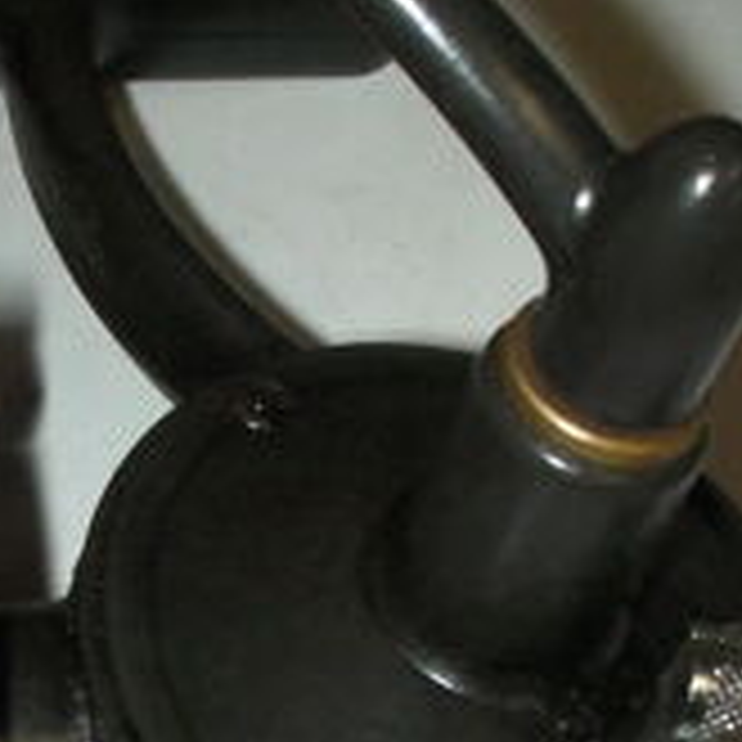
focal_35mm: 98
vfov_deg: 17.6
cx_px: 31
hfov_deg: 17.4
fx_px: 2377
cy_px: 585
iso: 200
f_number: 5.6
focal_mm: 6.3
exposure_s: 1/30
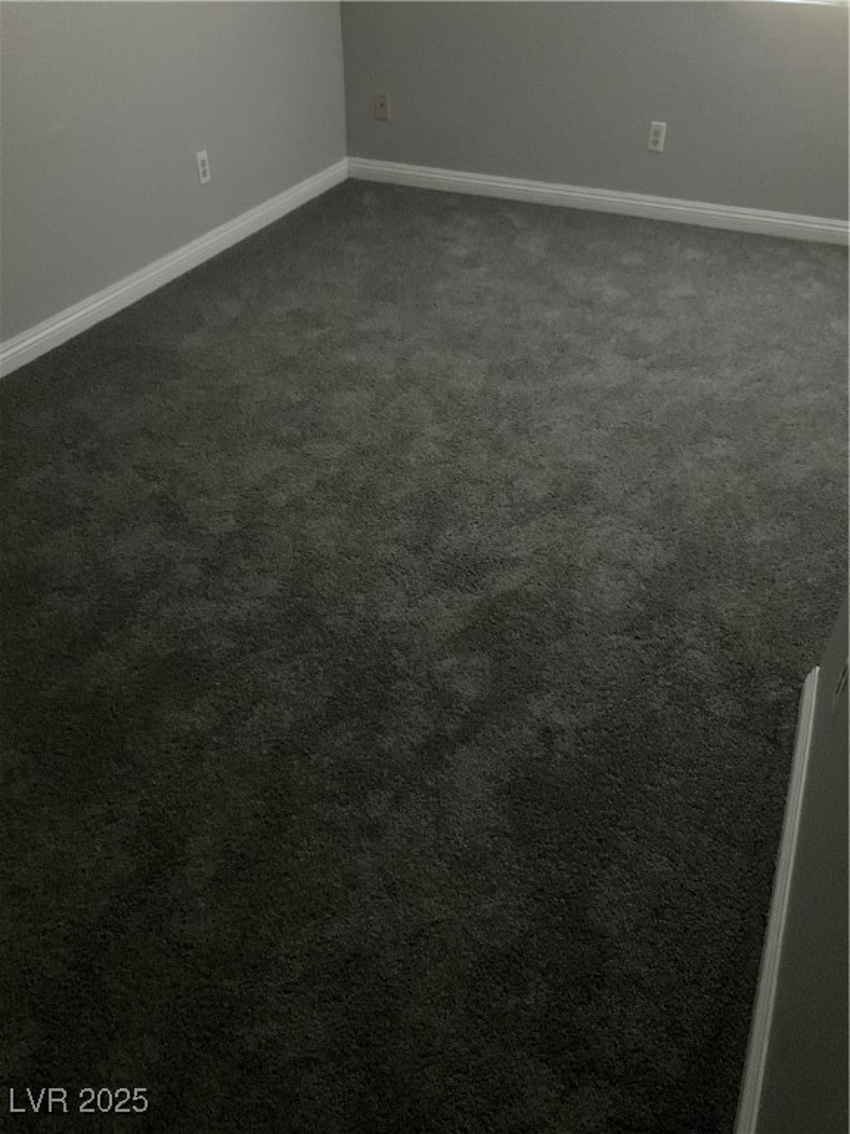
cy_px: 567
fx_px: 949
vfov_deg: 61.7
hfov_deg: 48.2
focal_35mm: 29
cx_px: 425
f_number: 1.8
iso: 640
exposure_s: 1/16
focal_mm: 3
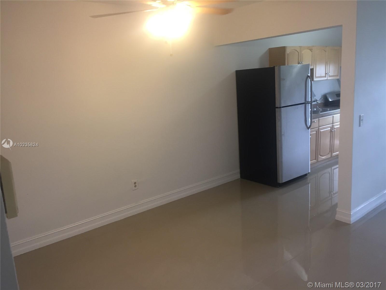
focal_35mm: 29
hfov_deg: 61.7
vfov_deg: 48.2
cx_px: 193
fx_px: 323
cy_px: 145
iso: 64
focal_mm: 4.15
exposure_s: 1/30
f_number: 2.2
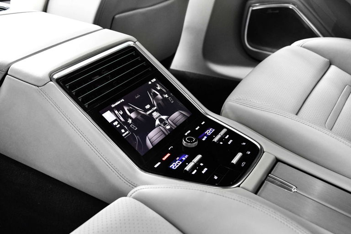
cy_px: 117
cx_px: 176
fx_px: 409
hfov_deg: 46.4
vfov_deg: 31.9
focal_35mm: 42
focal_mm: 28
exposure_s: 1/25
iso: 1600
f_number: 5.6
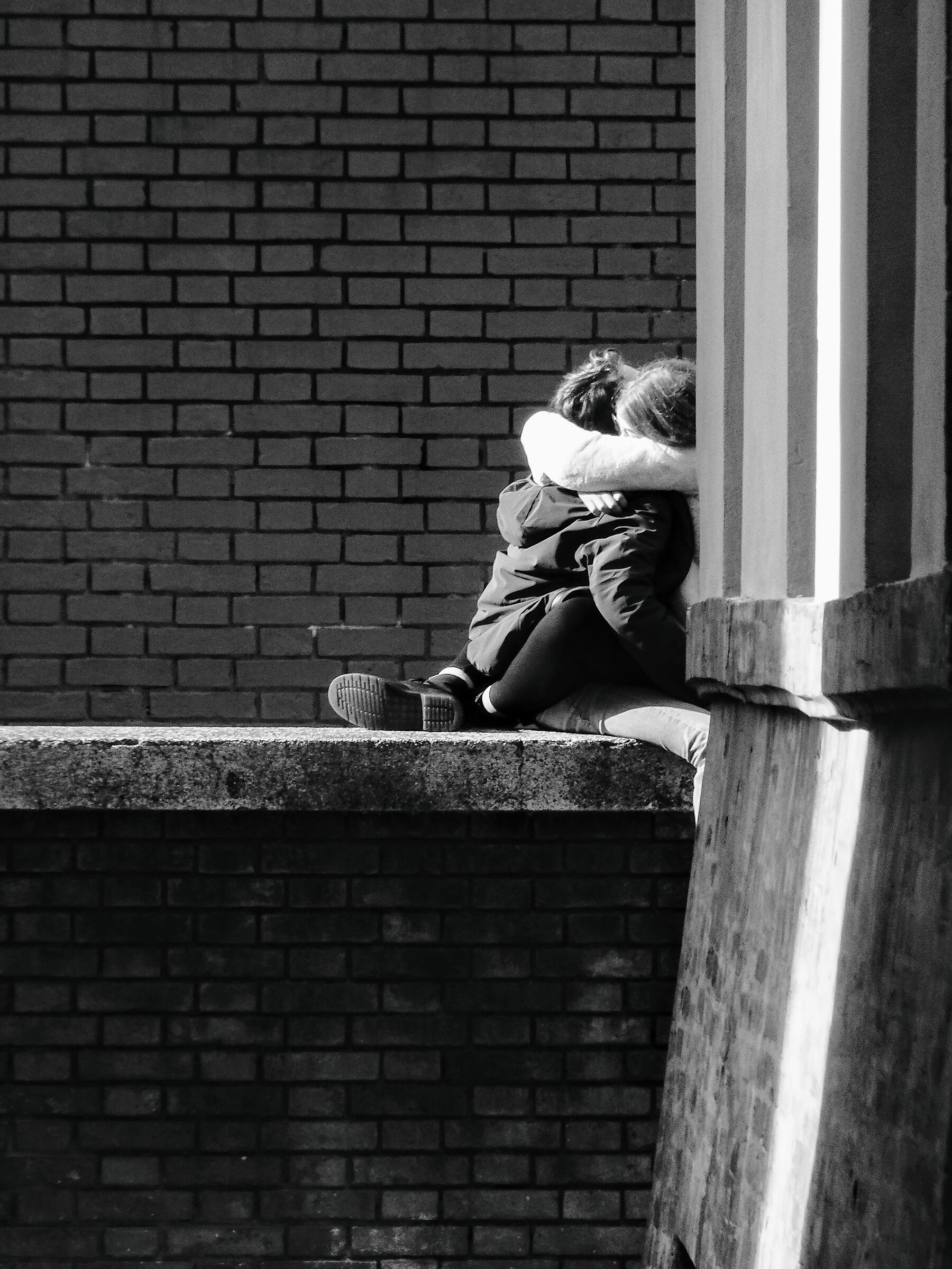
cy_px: 634
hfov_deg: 3.5
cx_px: 476
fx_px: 15621
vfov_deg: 4.7
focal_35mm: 426
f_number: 8
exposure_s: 1/160
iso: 200
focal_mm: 72.78
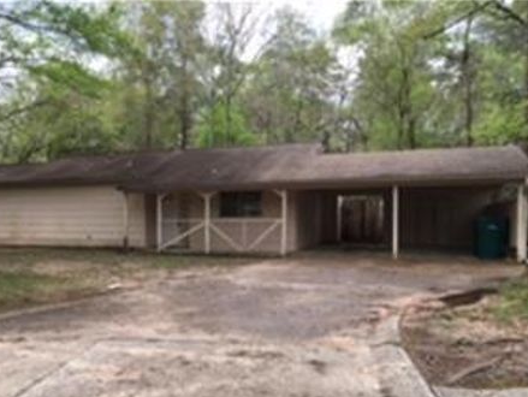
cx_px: 231
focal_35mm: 33
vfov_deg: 42.9
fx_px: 504
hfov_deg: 55.2
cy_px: 223
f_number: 2.2
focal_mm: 4.15
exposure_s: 1/384
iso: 25
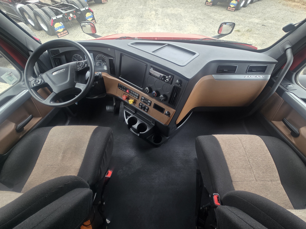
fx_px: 115
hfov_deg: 106.2
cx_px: 153
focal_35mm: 13
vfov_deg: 89.9
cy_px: 114
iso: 50
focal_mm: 2.2
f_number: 2.2
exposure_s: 1/134
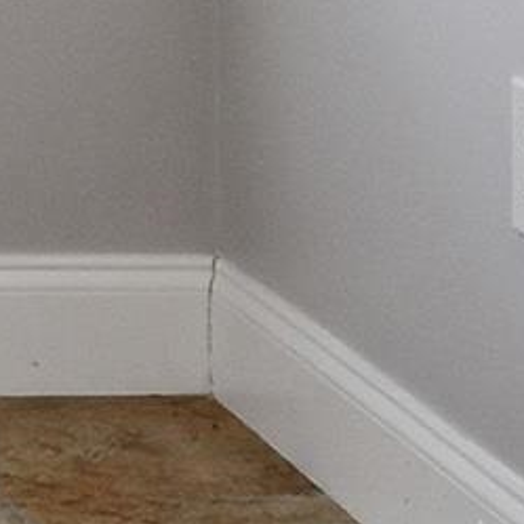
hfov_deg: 7.6
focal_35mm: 204
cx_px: -1029
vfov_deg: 7.9
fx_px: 3494
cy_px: -726
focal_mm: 16
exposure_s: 1/60
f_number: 9
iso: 250
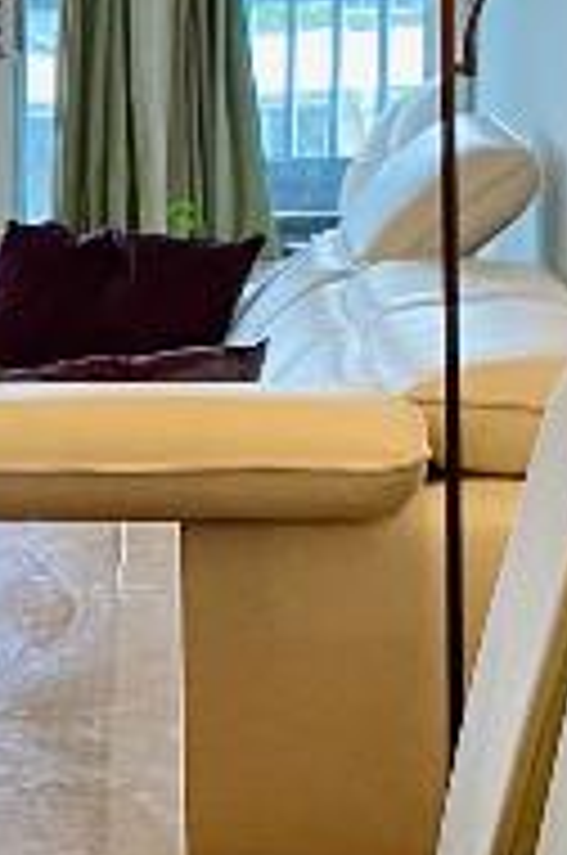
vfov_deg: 14.1
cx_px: -1346
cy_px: 536
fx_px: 3462
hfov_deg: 7.7
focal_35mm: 146
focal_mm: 4.25
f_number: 1.8
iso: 160
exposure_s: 1/60
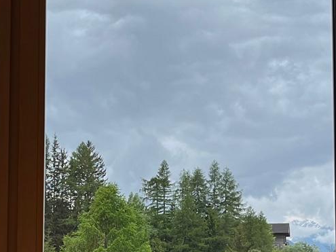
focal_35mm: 84
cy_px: 219
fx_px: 815
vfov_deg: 17.3
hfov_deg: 23.2
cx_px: 109
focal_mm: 5.1
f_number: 1.6
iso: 50
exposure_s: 1/1075
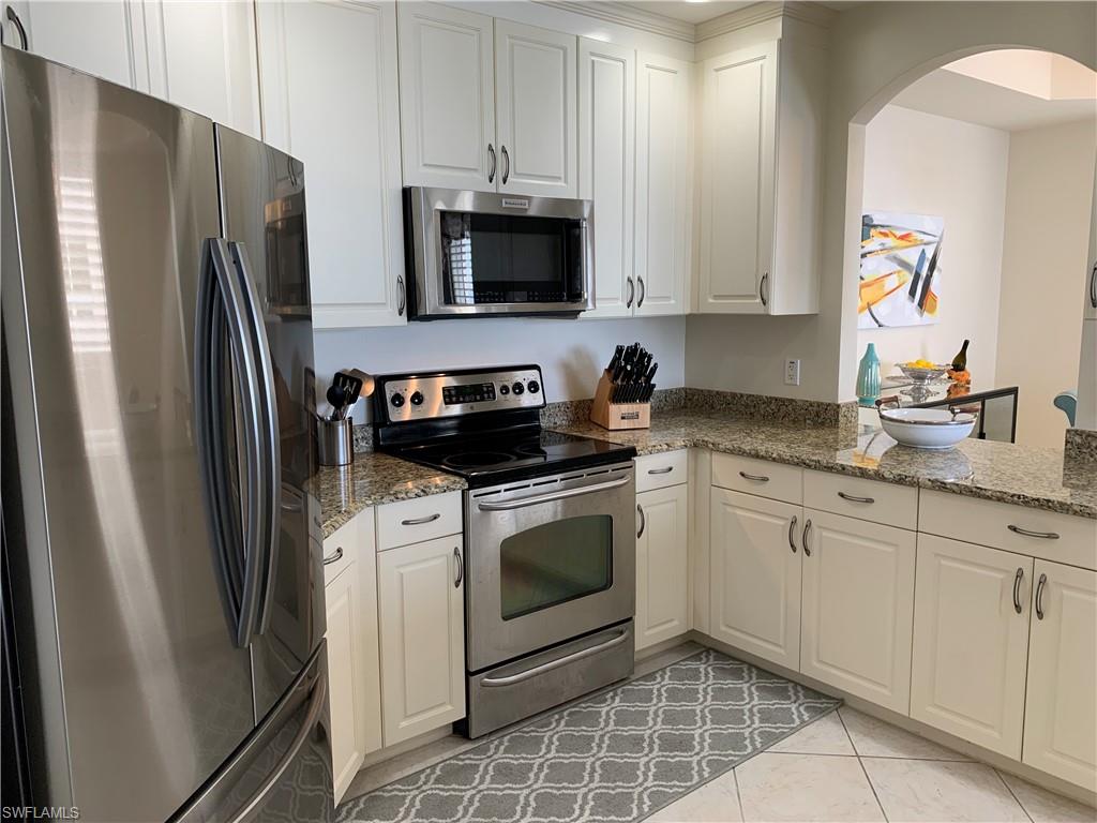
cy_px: 412
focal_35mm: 26
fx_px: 824
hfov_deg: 67.3
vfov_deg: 53.1
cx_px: 548
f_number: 1.8
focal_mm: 4.25
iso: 64
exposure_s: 1/60
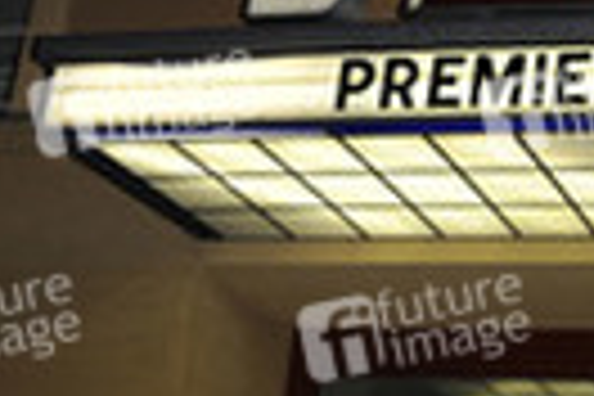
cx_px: 925
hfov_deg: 18.5
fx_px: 1584
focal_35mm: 96
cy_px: 441
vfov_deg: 13.9
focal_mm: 28
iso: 640
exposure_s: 1/80
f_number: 5.6
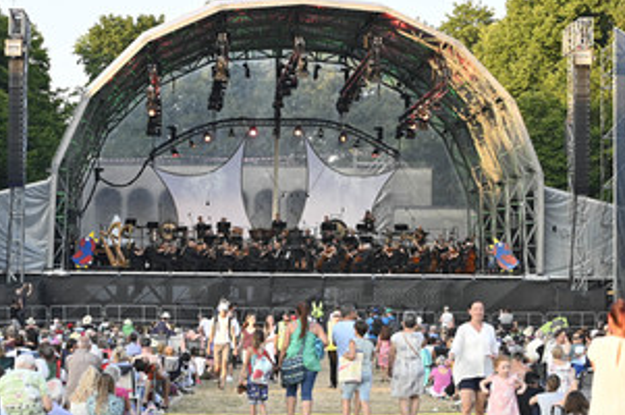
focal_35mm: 105
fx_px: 1821
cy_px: 185
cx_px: 292
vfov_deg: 13.0
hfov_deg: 19.5
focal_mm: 70
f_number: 2.8
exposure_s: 1/400
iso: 250
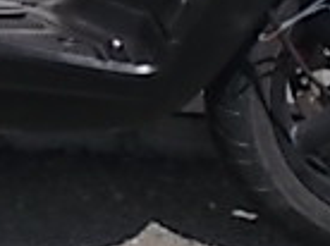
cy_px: -263
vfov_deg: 7.8
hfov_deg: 10.6
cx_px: -163
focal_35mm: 181
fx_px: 1723
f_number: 9.8
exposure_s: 1/125
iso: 80
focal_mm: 6.9
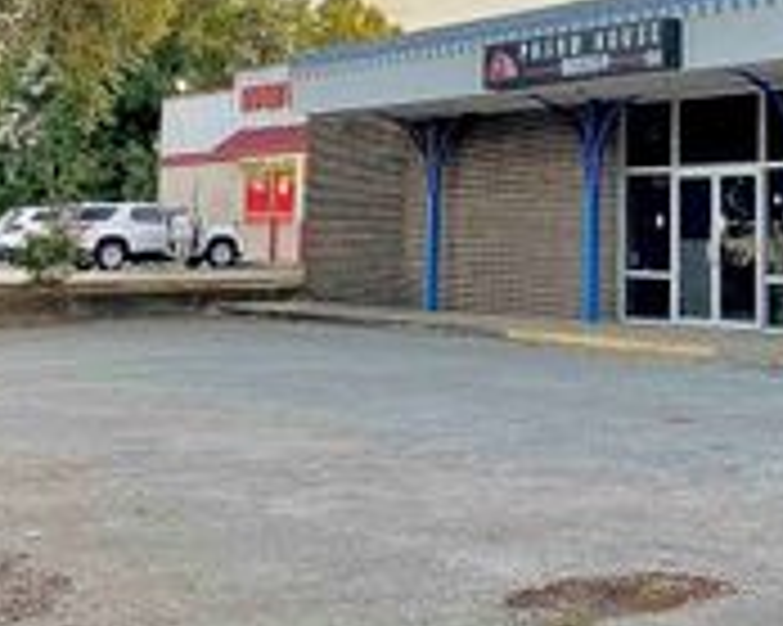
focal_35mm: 73
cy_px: 74
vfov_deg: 20.6
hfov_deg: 25.5
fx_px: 1691
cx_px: 662
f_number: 1.8
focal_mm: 4.25
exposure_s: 1/121
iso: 40
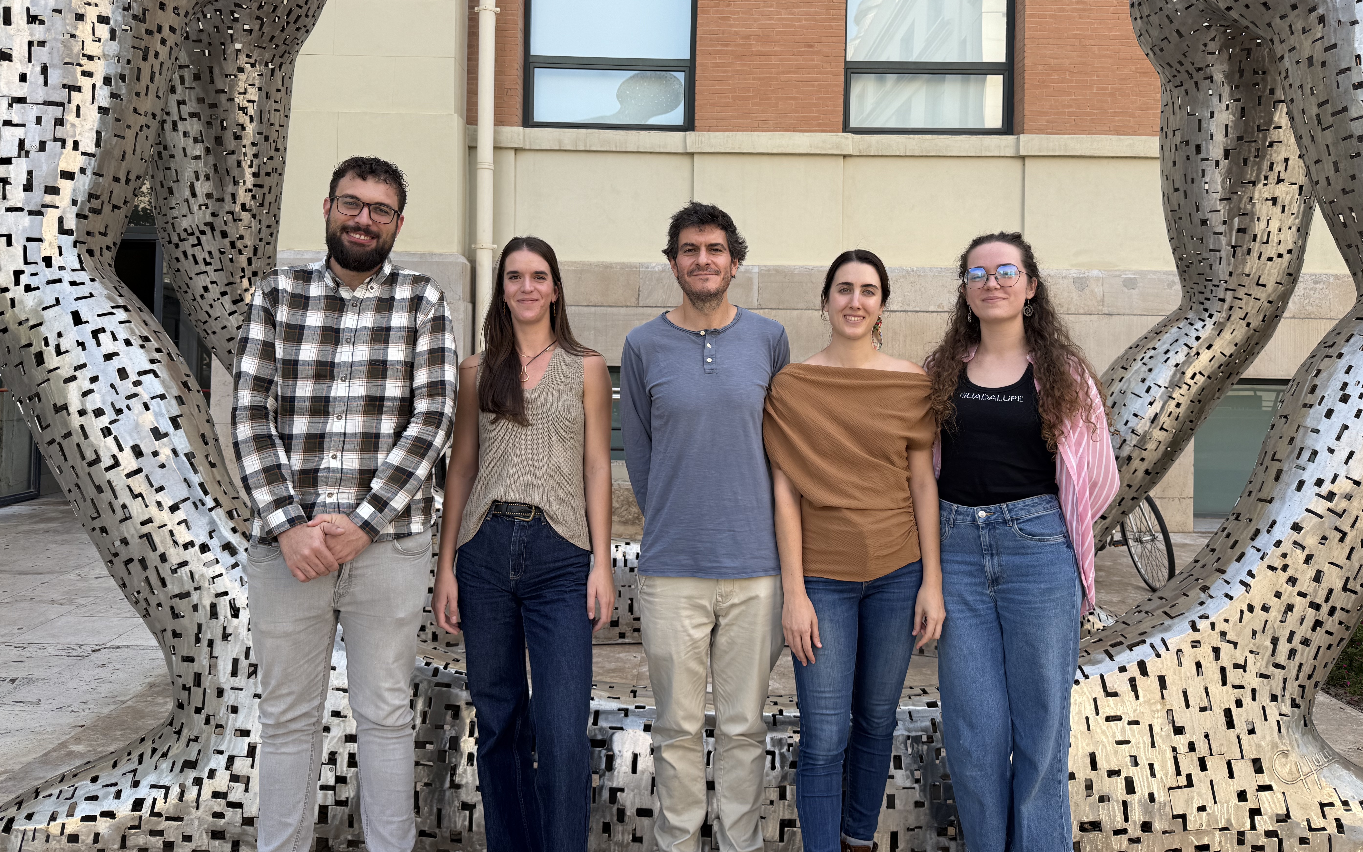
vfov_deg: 47.3
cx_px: 689
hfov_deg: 70.4
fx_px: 966
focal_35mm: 26
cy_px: 336
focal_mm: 6.76
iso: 80
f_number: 1.78
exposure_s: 1/1018
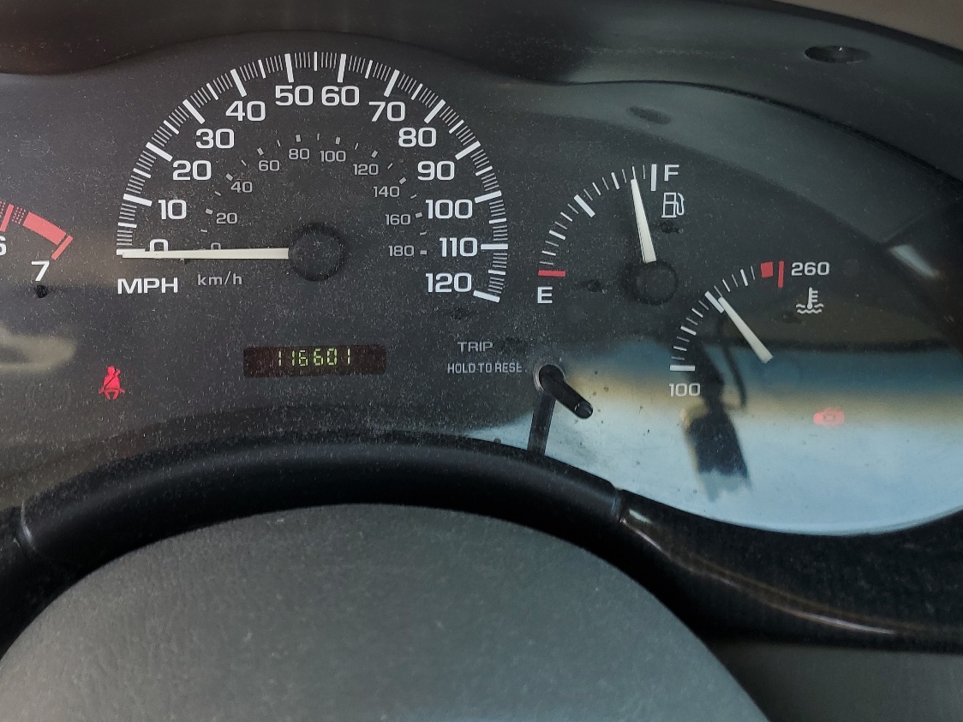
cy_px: 227
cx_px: 314
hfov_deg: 49.2
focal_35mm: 37
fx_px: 1029
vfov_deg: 38.1
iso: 50
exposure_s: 1/143
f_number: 1.5
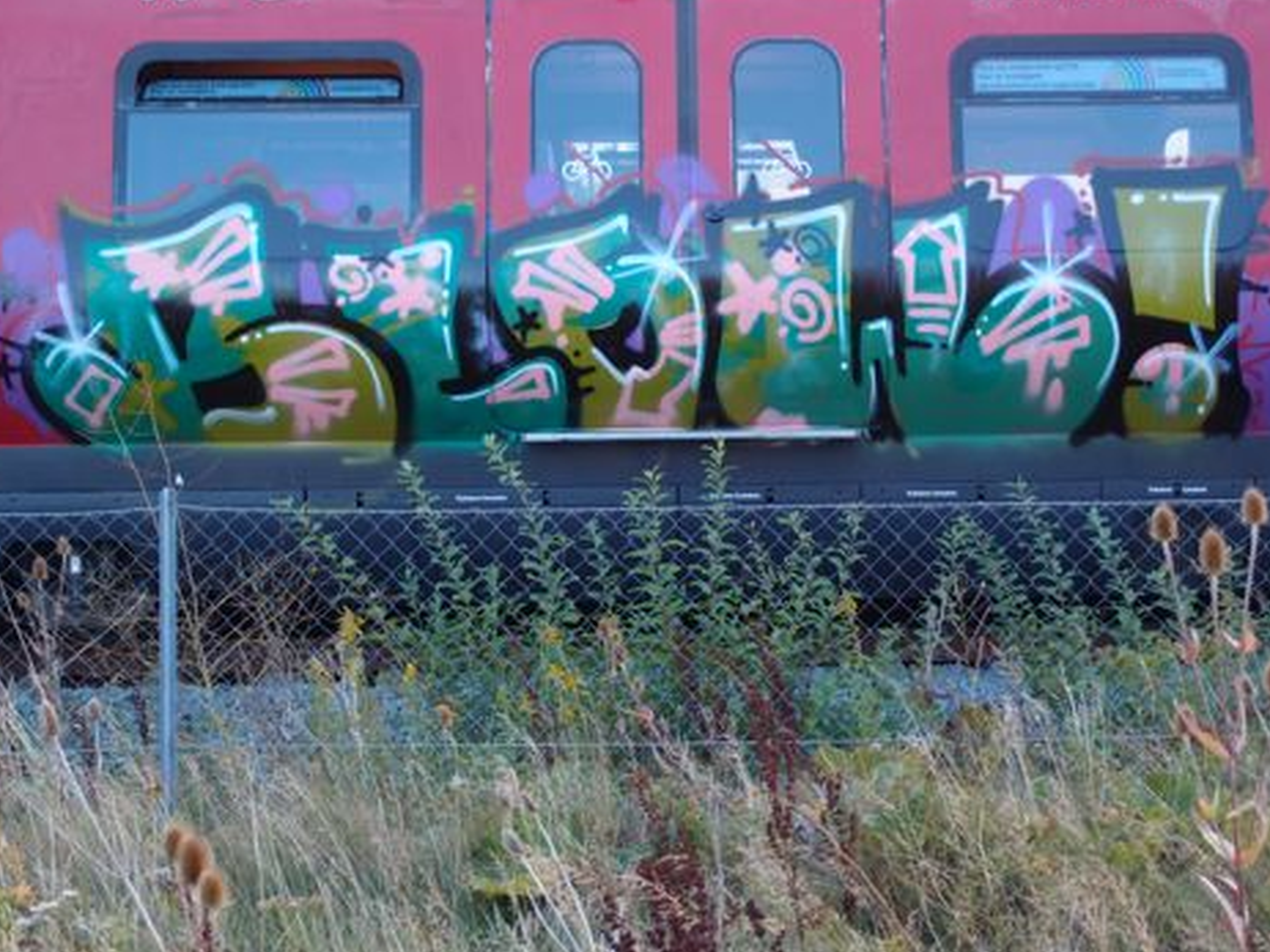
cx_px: 645
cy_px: 479
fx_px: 1981
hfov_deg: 35.6
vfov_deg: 27.0
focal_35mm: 54
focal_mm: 10.83
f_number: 2.1
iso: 100
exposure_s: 1/125
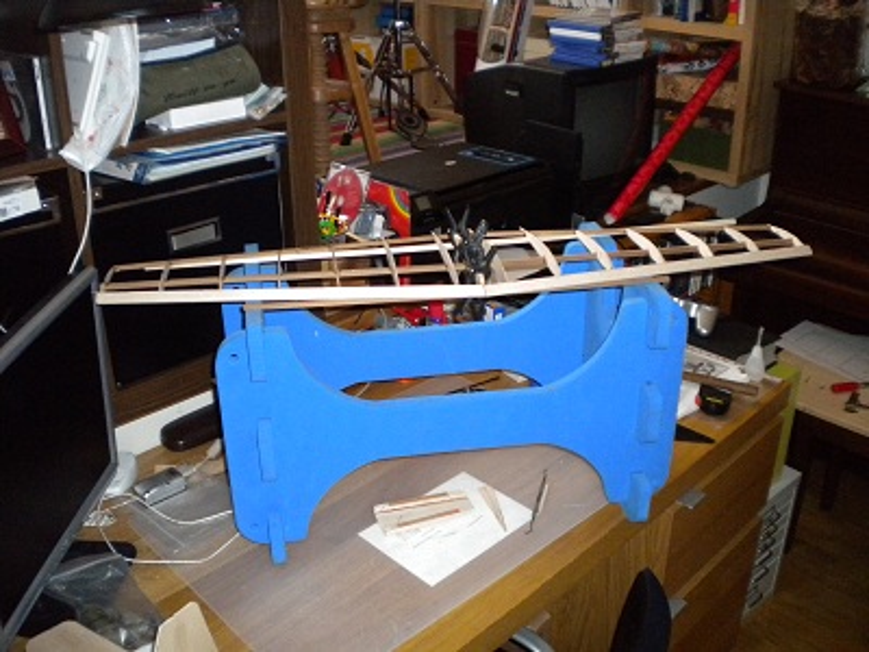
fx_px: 879
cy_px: 326
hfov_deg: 52.6
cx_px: 434
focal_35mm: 35
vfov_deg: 40.7
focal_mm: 6.3
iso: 400
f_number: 3.1
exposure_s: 1/30
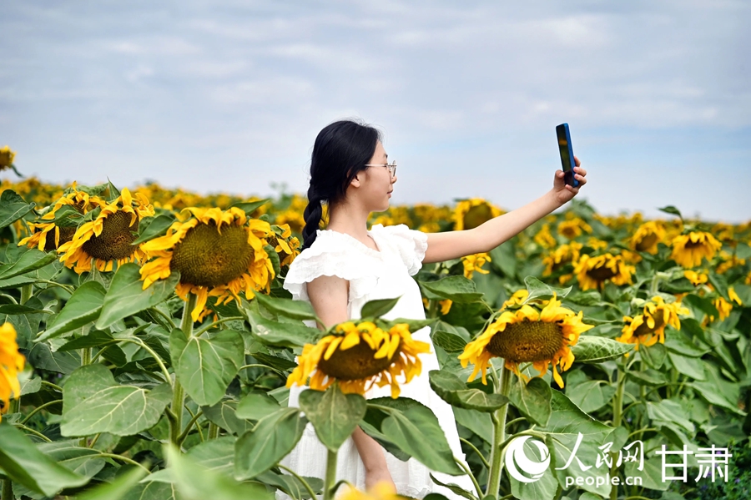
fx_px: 1418
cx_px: 376
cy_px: 250
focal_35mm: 68
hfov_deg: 29.7
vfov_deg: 20.0
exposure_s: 1/8000
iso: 360
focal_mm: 68
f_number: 2.8
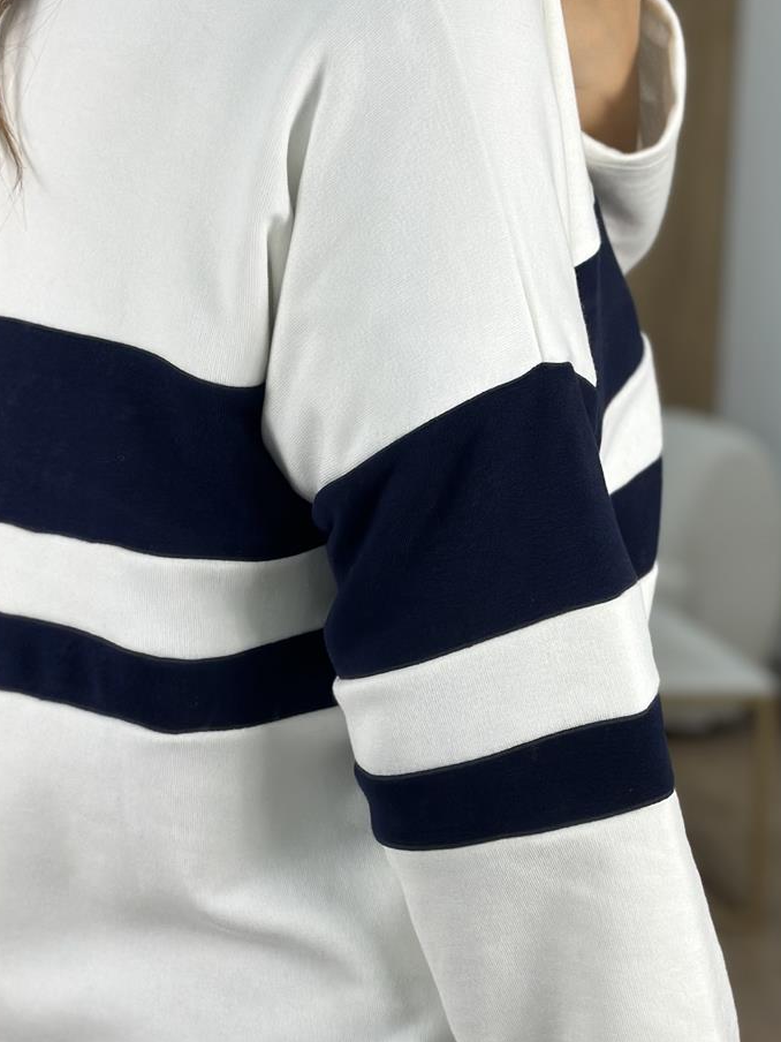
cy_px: 508
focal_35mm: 85
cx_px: 438
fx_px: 2557
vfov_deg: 23.0
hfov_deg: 17.4
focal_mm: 6.86
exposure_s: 1/269
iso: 80
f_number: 1.78
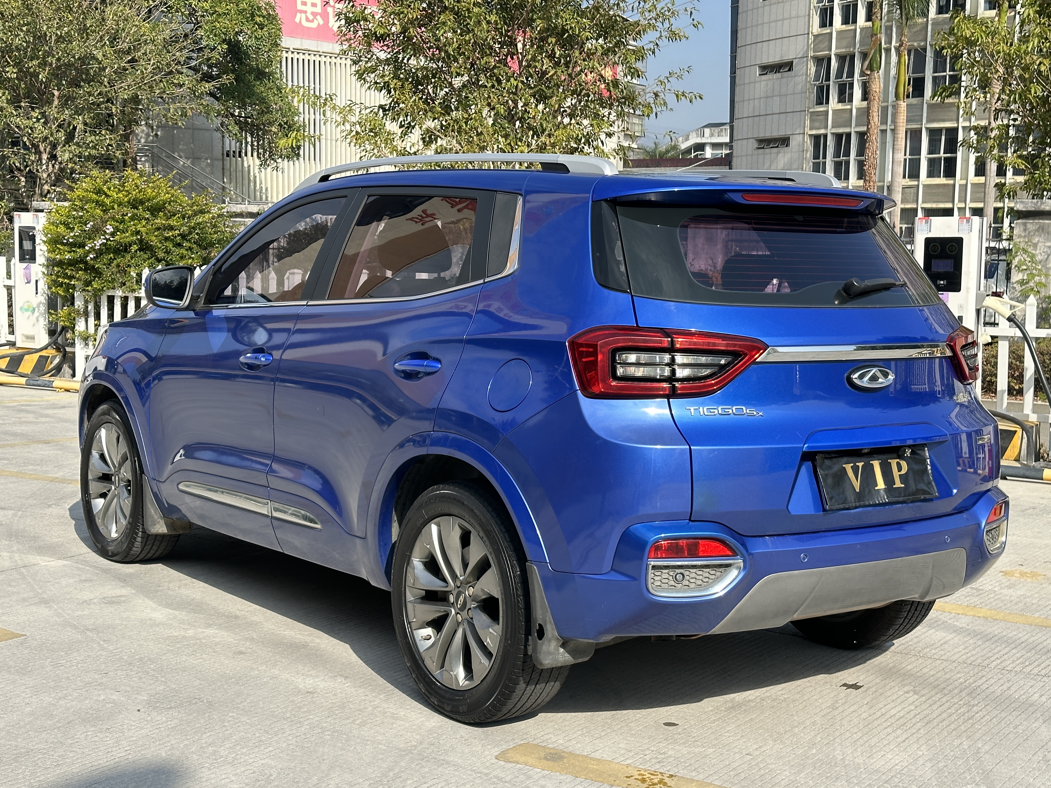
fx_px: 1488
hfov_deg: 38.9
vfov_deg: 29.7
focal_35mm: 49
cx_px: 534
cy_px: 390
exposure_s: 1/1916
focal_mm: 6.86
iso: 64
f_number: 1.78
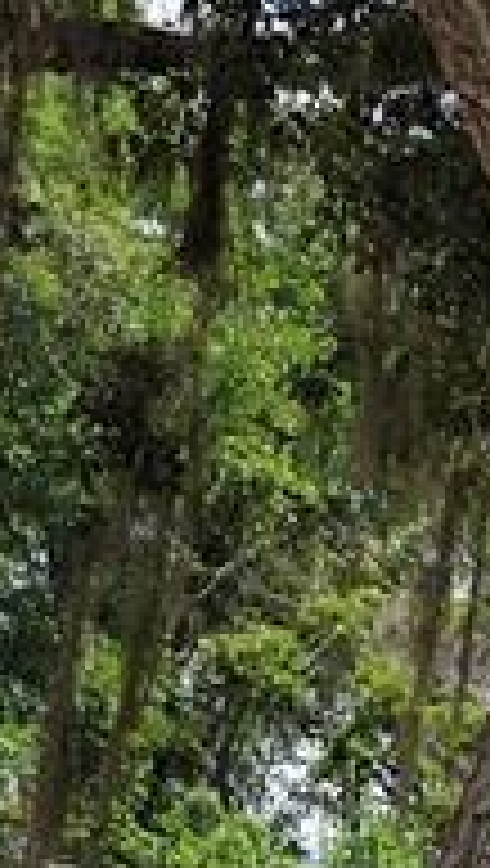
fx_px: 3063
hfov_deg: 7.5
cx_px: 1704
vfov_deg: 13.8
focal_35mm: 133
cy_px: 1714
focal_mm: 6.3
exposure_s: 1/512
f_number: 1.7
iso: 12
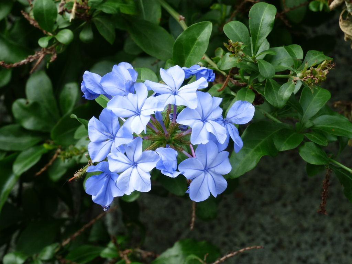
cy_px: 132
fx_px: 2288
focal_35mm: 225
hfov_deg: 8.8
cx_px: 176
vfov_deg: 6.6
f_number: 7.1
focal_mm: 40.4
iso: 160
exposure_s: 1/160
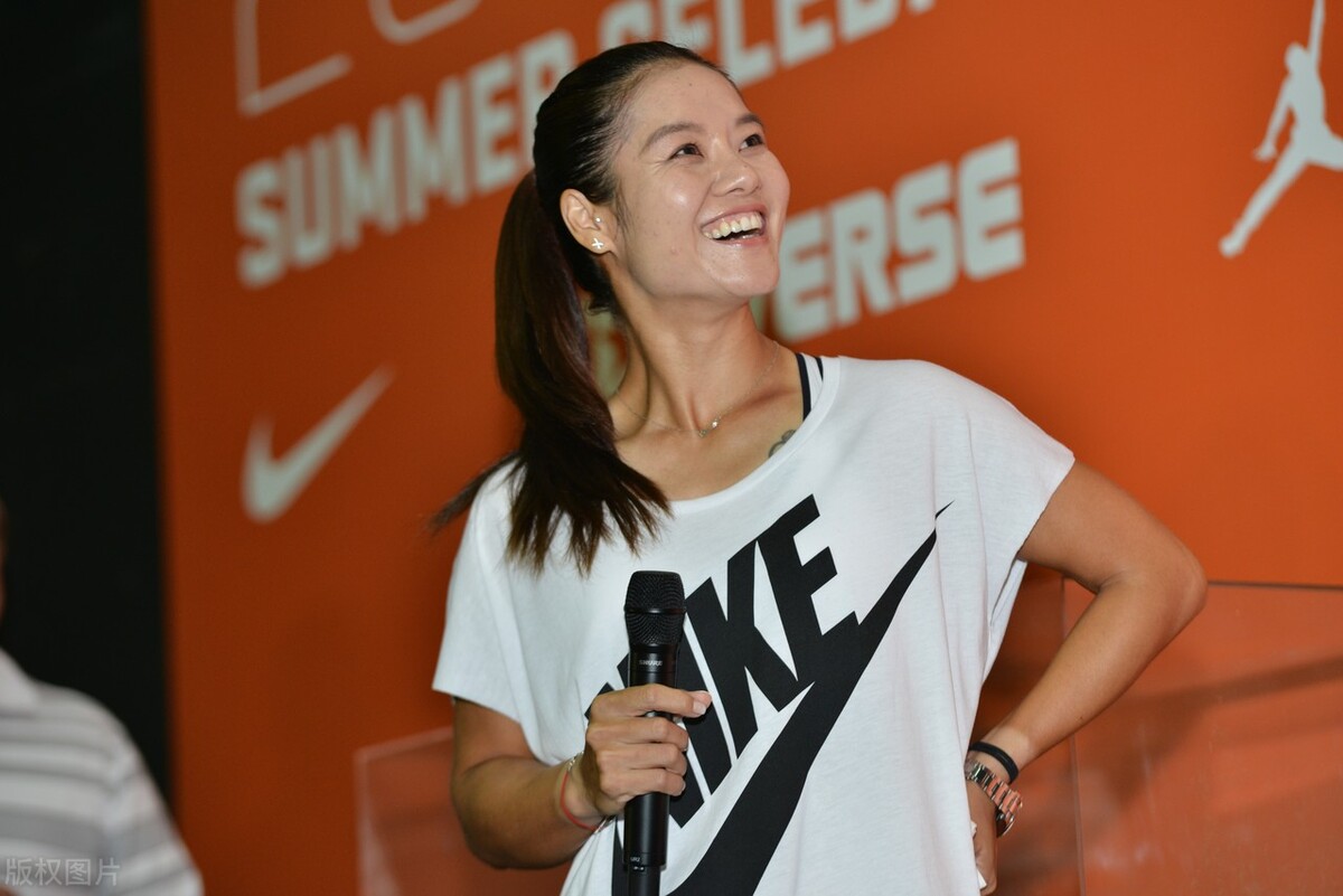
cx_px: 672
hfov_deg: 16.8
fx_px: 4553
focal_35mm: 122
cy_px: 448
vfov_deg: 11.2
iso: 800
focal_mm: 122
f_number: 4
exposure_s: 1/250
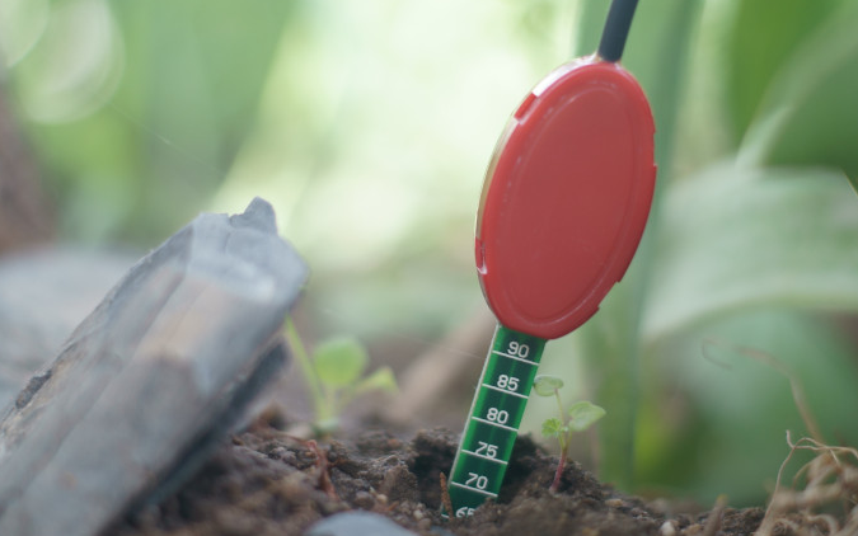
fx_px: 2385
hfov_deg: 20.4
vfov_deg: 12.8
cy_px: 282
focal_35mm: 102
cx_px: 473
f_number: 1.8
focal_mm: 50
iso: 100
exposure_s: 1/125
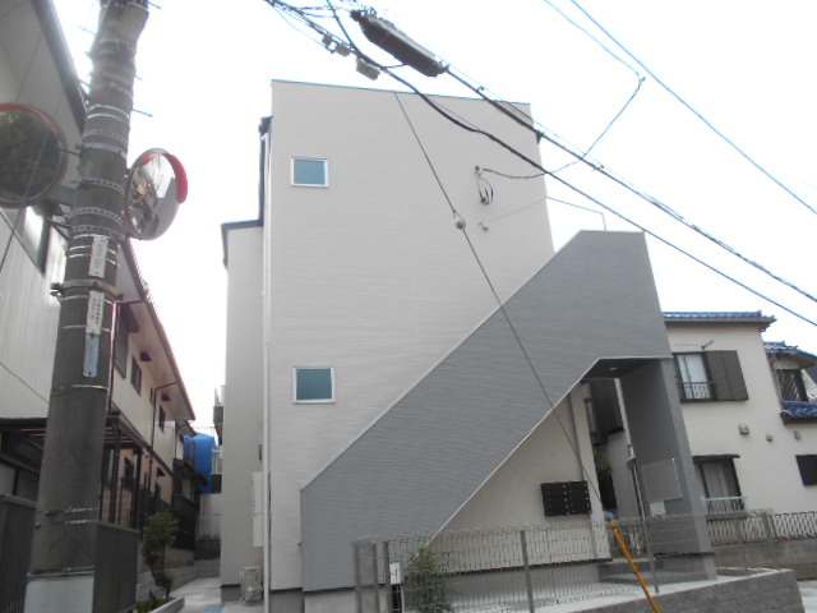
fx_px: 614
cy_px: 306
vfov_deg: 53.1
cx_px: 408
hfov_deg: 67.3
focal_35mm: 26
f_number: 3.2
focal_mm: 4.6
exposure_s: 1/250
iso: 80
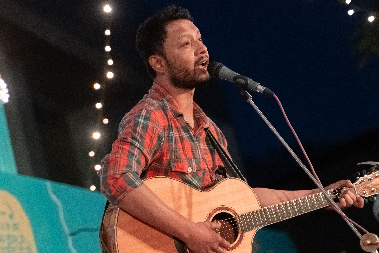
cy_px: 126
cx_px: 190
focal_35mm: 112
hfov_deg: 18.3
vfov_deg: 12.2
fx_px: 1179
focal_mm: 75
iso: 4000
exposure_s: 1/50
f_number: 2.8
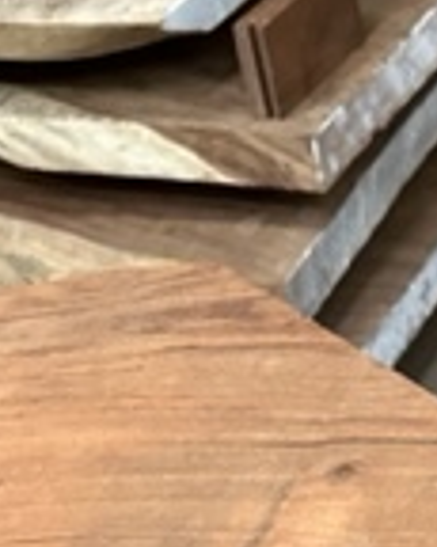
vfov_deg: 17.0
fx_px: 1683
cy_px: 771
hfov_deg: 13.7
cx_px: 711
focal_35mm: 104
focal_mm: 6.86
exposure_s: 1/60
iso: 500
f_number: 1.78
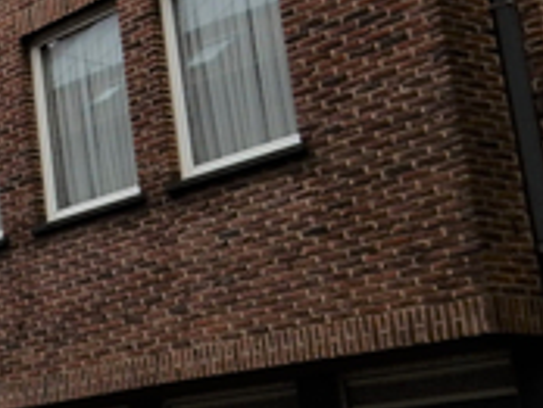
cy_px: 128
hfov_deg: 19.1
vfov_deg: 17.2
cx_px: -337
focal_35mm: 86
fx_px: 1351
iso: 125
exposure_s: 1/100
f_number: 3.7
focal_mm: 4.5
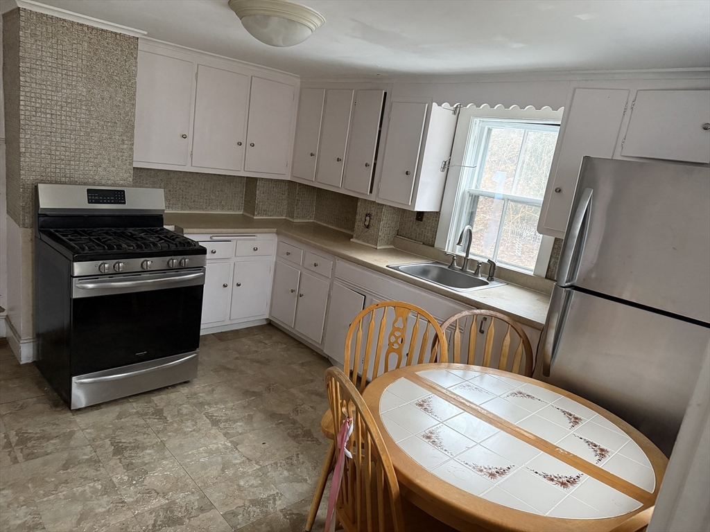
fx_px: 492
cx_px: 355
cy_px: 266
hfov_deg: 71.6
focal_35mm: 24
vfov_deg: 56.8
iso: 800
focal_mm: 6.76
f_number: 1.78
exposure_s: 1/53
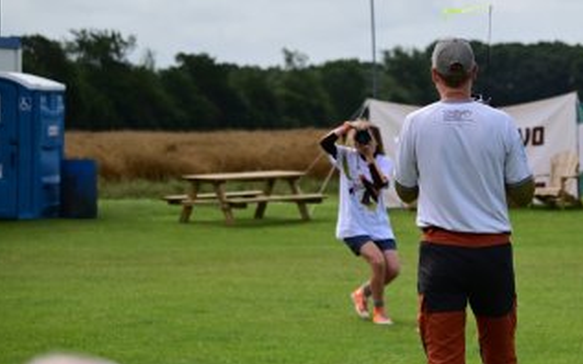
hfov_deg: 13.0
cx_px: 448
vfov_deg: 8.2
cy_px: 127
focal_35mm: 160
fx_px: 2542
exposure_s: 1/8000
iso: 1000
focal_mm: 100
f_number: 4.5
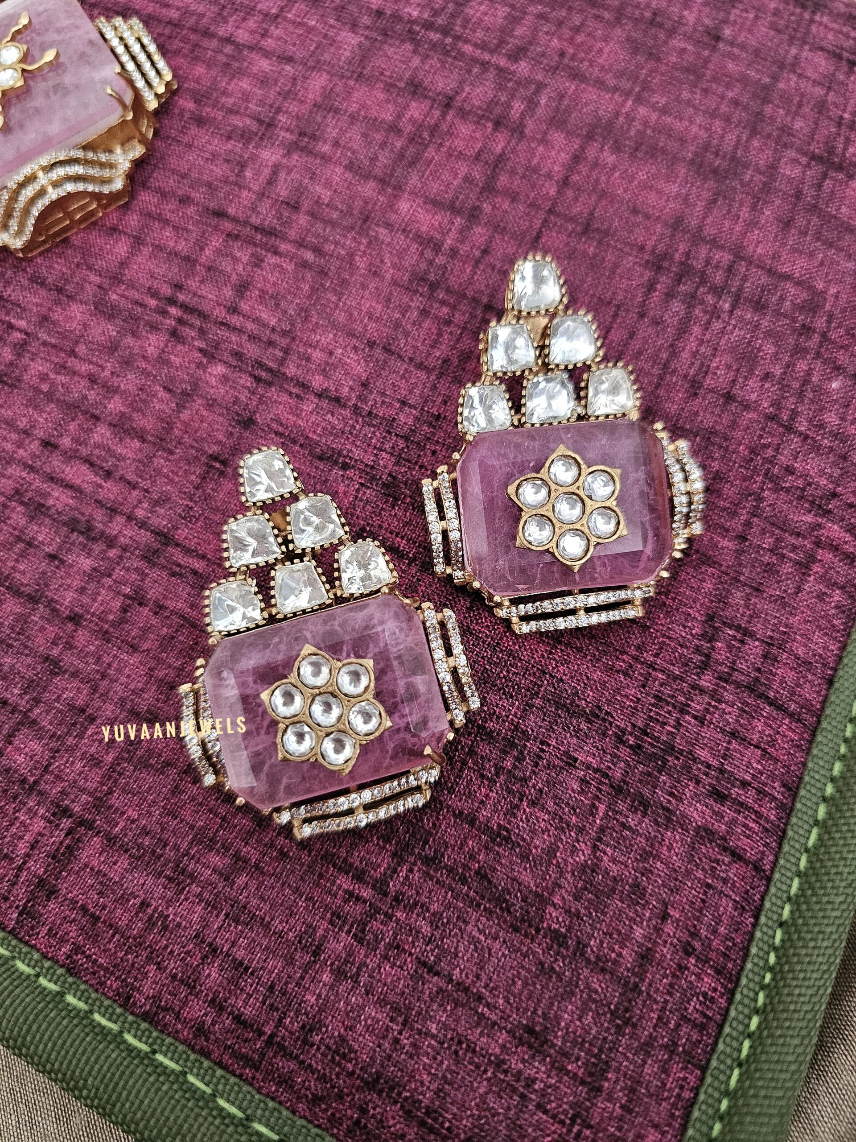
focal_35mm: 23
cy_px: 571
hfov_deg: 58.9
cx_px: 428
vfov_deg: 73.9
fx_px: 758
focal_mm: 6.3
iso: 640
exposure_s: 1/52
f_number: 1.7
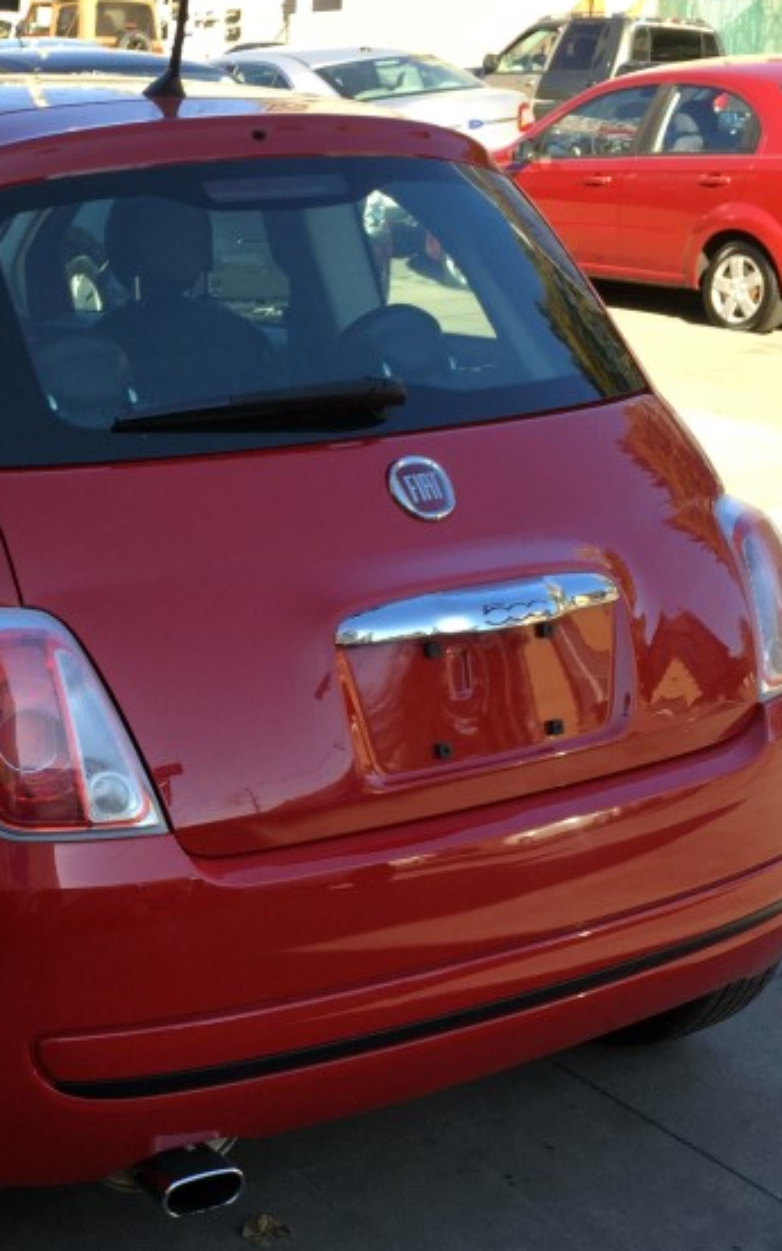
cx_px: 25
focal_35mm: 57
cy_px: 734
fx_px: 1944
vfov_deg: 35.6
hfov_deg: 22.0
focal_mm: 4.15
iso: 32
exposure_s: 1/363
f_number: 2.2
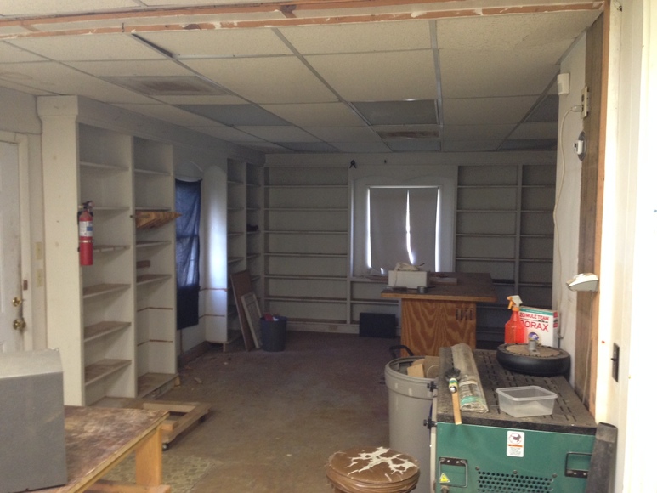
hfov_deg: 55.3
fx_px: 626
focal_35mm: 33
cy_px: 246
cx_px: 328
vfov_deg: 43.0
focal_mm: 4.12
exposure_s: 1/20
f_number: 2.4
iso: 160
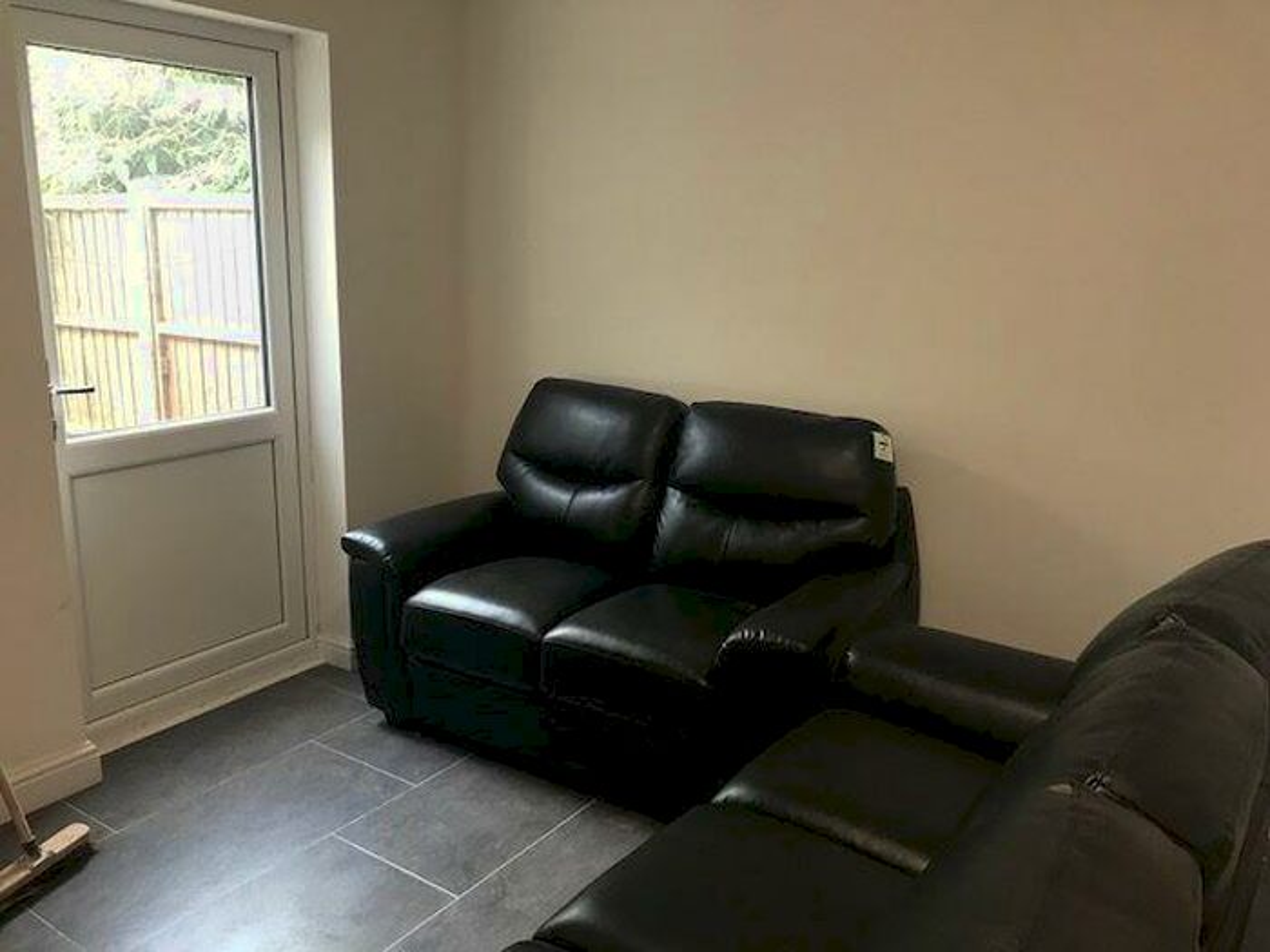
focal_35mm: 28
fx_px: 1027
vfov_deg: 49.7
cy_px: 476
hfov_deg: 63.4
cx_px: 635
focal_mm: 3.99
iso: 40
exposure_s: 1/17
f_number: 1.8
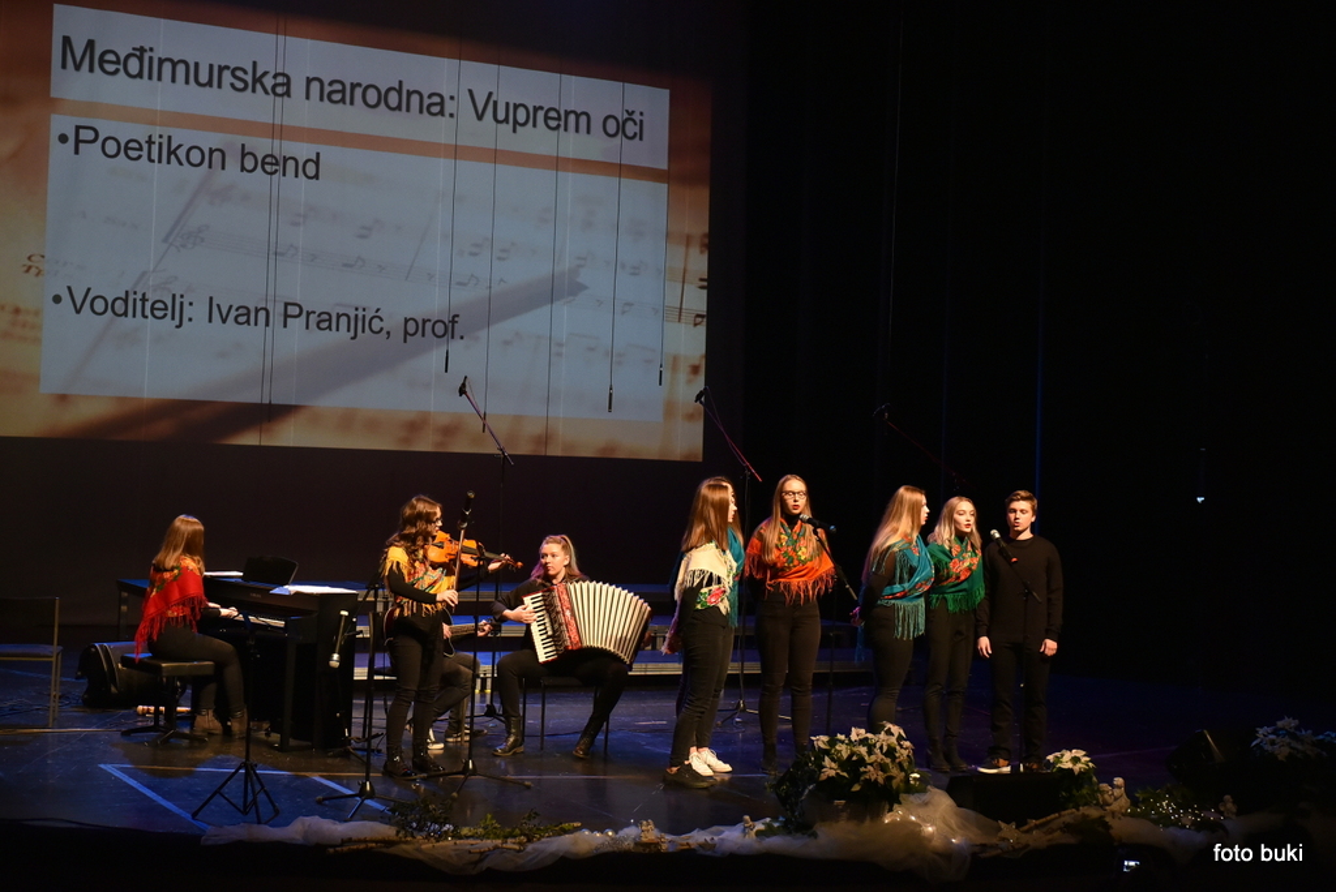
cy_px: 446
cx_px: 668
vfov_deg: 27.0
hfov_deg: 39.6
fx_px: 1857
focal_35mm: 50
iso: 2000
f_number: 4.5
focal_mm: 50
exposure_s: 1/160
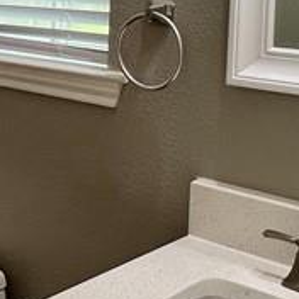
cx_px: -14
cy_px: 10
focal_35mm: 67
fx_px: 655
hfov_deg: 24.3
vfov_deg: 24.7
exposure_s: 1/120
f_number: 1.8
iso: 160
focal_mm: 1.57
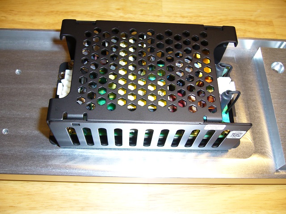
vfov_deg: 40.7
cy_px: 107
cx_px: 143
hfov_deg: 52.6
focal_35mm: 35
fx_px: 289
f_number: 2.8
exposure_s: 1/30
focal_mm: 5.8
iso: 80
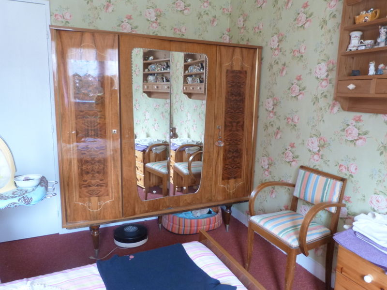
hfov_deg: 69.4
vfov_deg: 54.9
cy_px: 145
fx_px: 279
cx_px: 194
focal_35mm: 25
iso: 250
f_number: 2.8
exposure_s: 1/8
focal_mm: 4.5
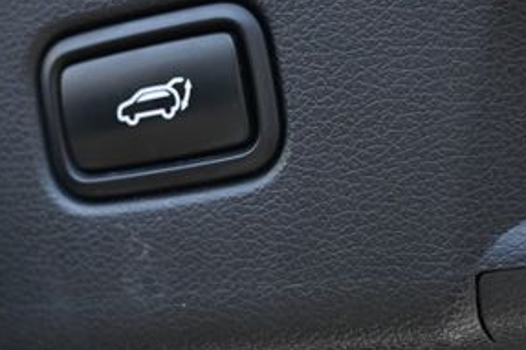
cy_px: 132
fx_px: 1270
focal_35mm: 87
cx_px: 156
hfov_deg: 23.2
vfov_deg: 15.7
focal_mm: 26
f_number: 4.5
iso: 400
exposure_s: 1/250
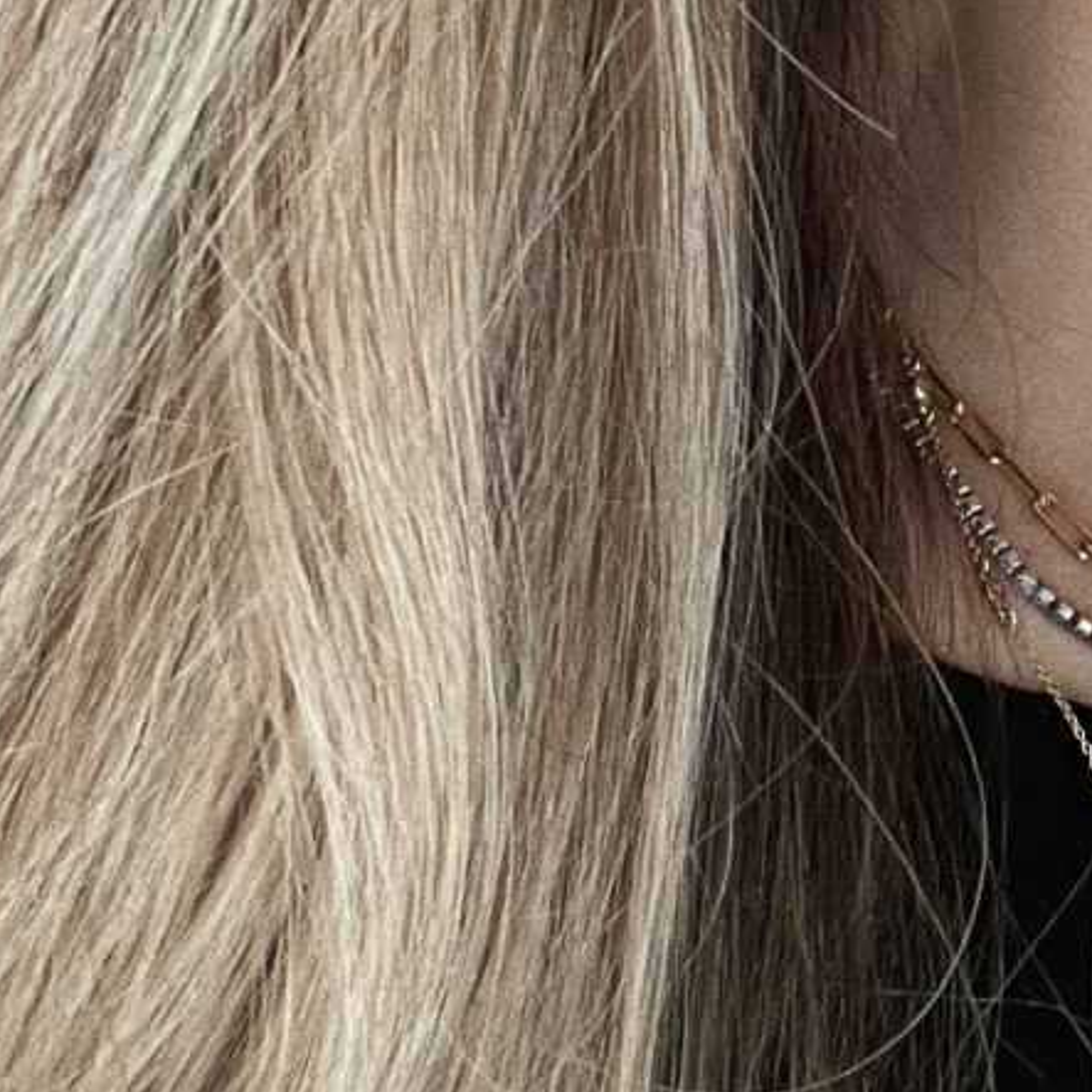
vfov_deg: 18.0
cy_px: -7
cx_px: 1511
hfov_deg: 17.1
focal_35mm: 94
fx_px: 3355
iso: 100
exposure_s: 1/60
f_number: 2.2
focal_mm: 2.71
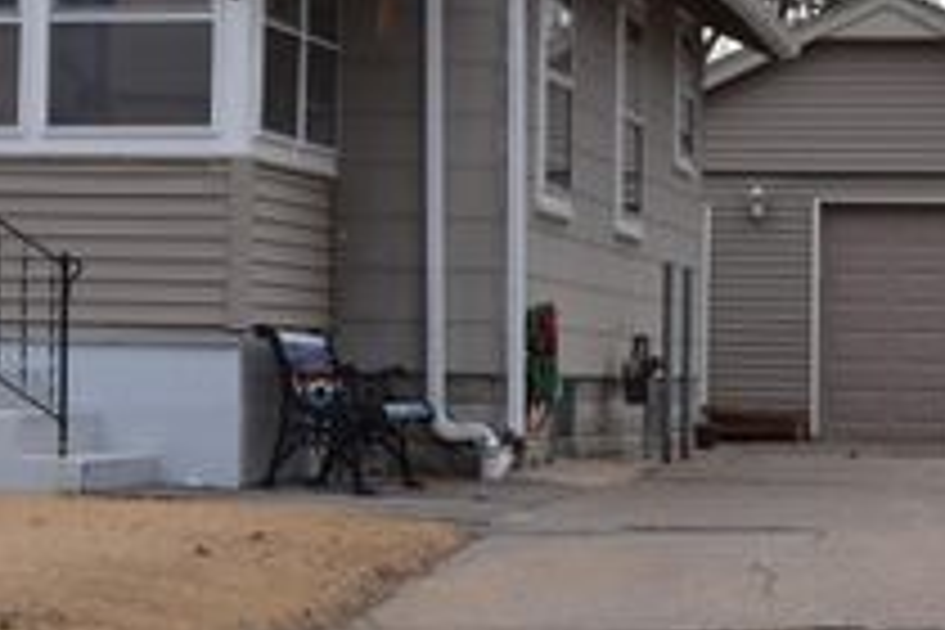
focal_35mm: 136
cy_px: 130
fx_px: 3570
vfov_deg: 10.1
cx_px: 212
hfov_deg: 15.0
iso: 200
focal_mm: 38
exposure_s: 1/250
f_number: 8
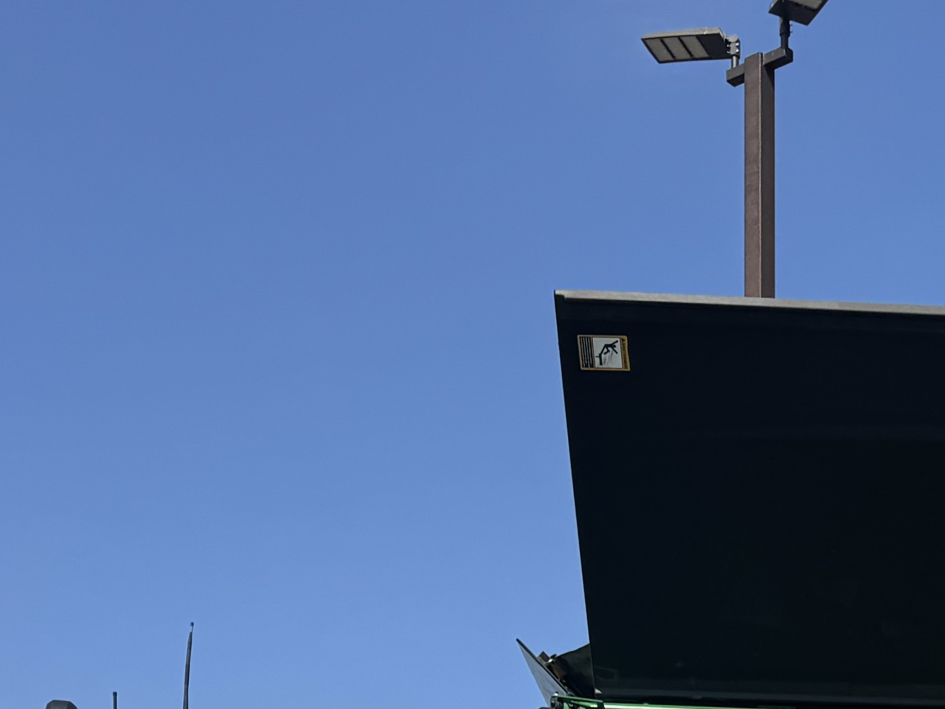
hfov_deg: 21.6
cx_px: 1215
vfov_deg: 15.8
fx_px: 2239
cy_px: 1198
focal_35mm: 82
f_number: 1.78
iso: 80
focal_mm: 6.76
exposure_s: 1/4608
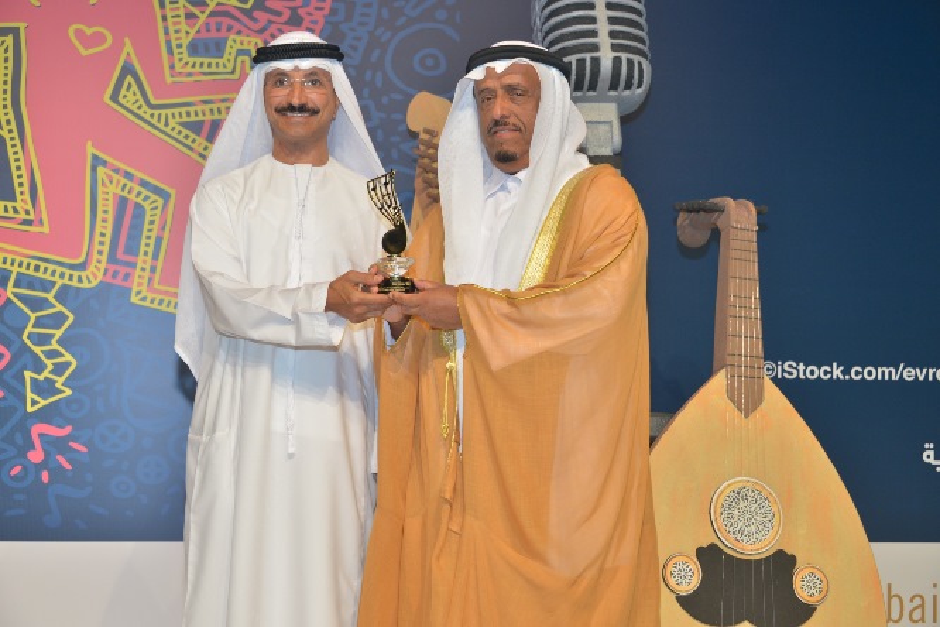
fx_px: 1619
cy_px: 314
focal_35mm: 62
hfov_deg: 32.4
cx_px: 470
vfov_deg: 21.9
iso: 640
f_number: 5.6
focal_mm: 62
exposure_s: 1/125
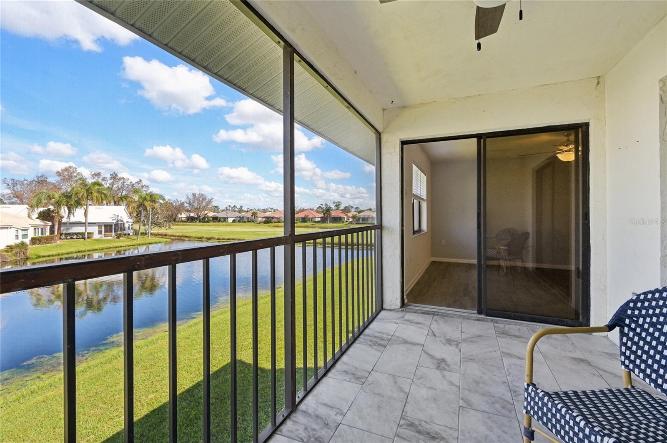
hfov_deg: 98.6
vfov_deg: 75.4
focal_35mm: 16
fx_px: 287
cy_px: 222
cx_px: 334
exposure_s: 1/320
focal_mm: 15.5
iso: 400
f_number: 8
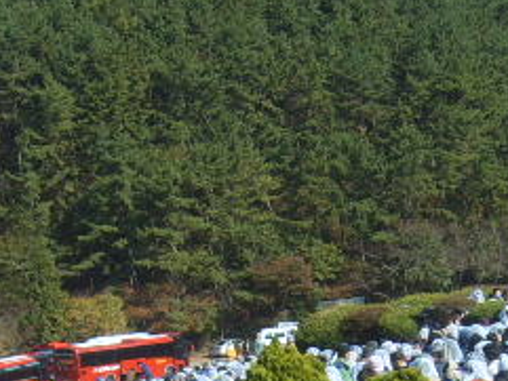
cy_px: 480
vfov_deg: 15.2
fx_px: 1365
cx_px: 263
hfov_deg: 21.1
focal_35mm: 93
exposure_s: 1/250
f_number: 5.8
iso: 50
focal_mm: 5.8
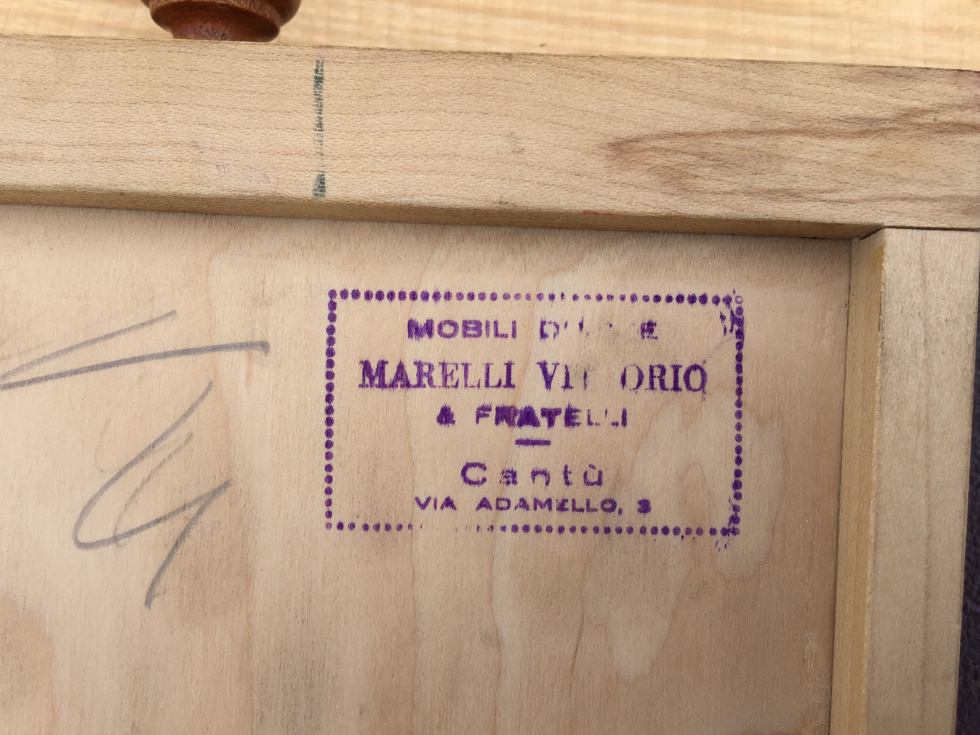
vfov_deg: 45.4
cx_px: 462
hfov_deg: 58.3
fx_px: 878
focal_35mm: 31
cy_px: 388
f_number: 2.2
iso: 32
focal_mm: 4.15
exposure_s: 1/1130
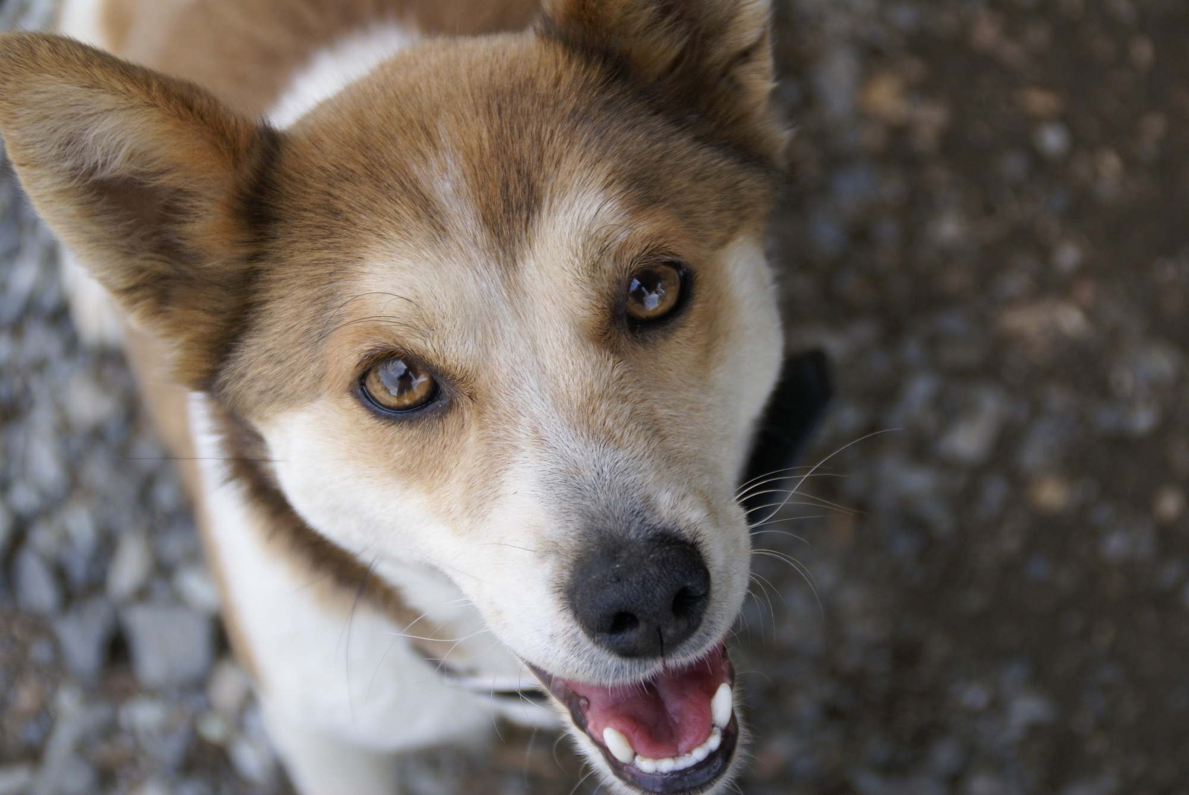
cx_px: 594
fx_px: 3719
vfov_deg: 12.2
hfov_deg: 18.2
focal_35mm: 112
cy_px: 398
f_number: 5.6
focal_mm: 75
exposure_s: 1/200
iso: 160
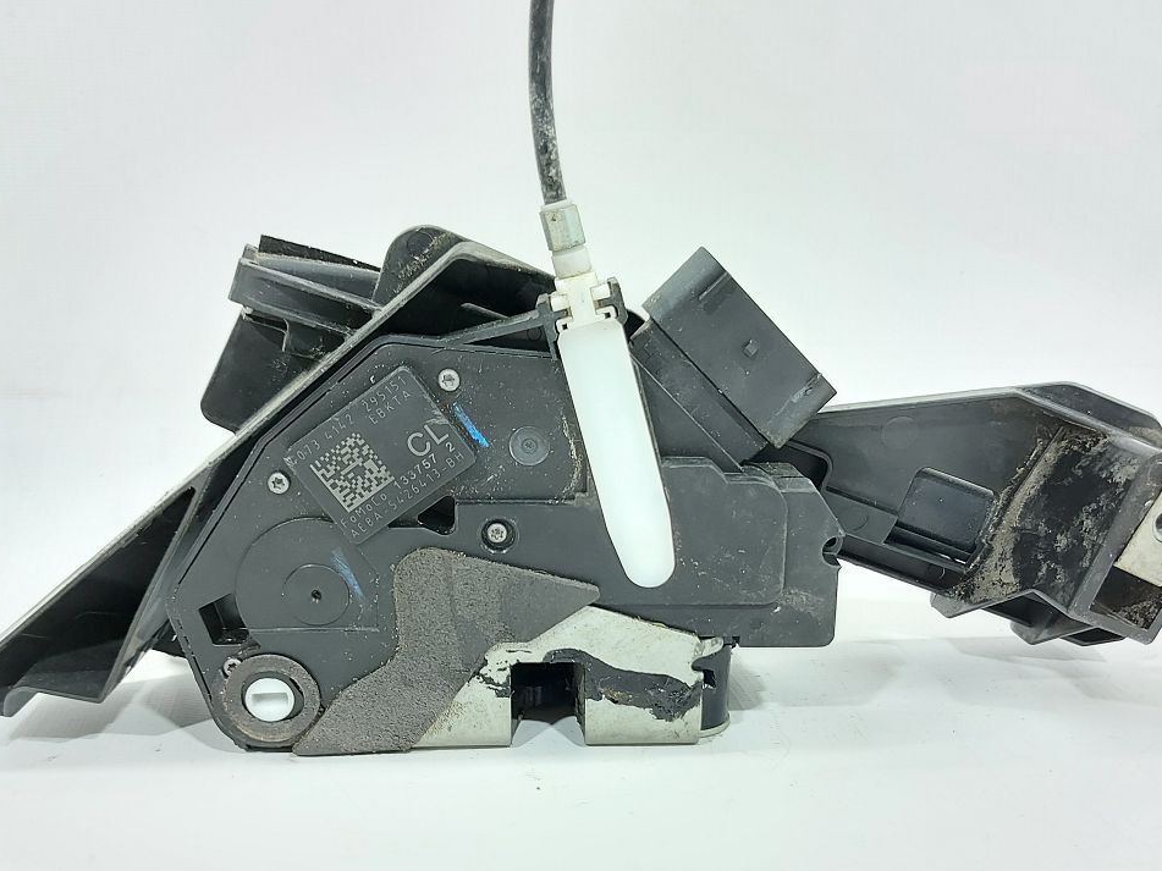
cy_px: 555
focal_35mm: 35
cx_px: 620
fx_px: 1175
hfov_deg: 52.6
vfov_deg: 40.4
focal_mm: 5.23
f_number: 1.8
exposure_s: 1/50
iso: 200
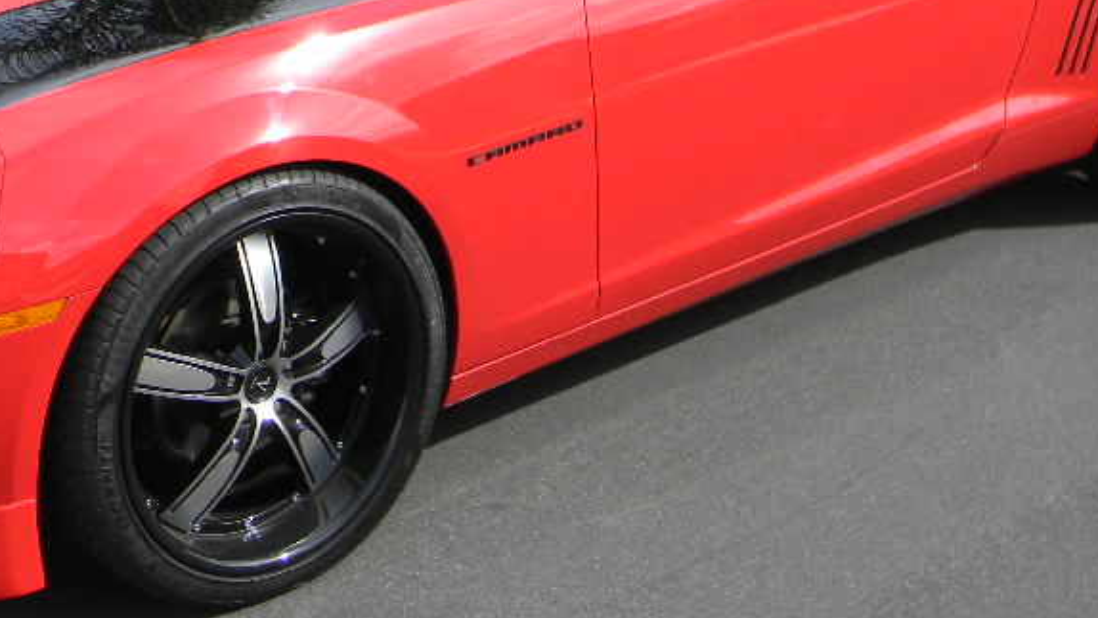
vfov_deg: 16.8
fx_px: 2038
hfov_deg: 30.0
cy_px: -25
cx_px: 419
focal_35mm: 70
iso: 80
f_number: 3.7
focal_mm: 6.4
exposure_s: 1/514
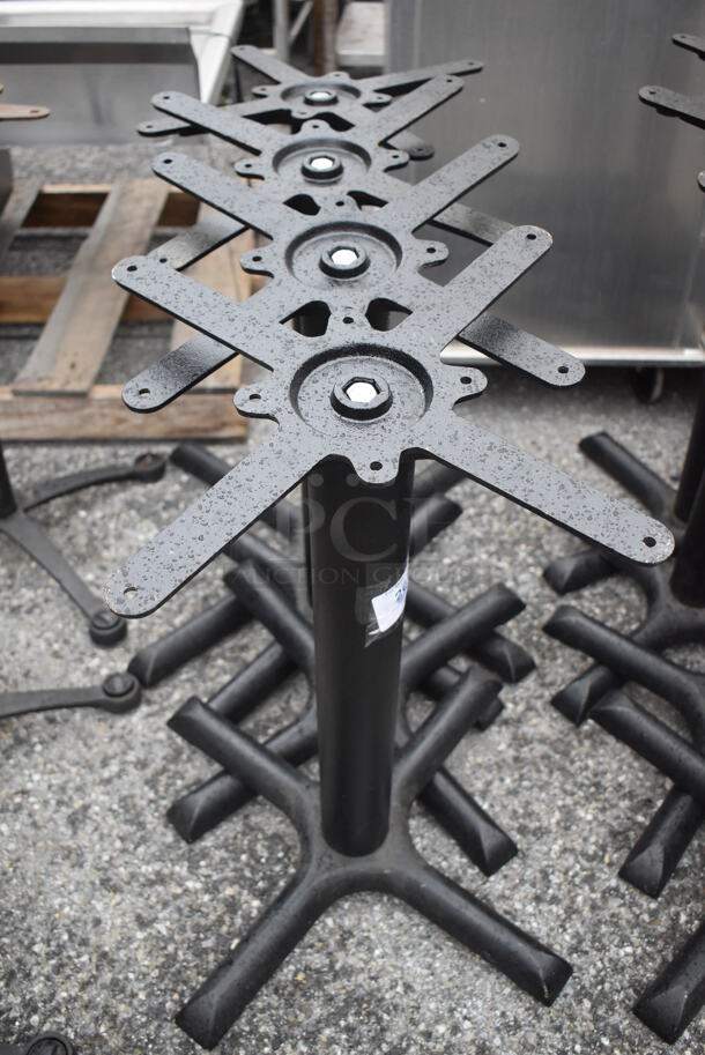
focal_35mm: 36
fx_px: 1056
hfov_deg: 36.9
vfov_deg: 53.1
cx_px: 352
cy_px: 528
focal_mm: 24
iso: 800
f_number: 4
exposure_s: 1/250
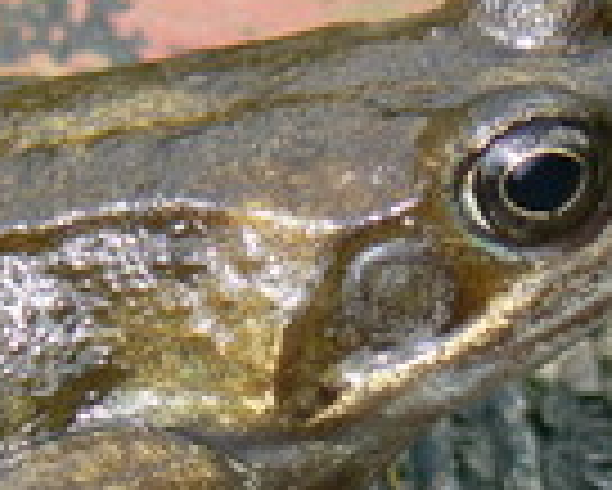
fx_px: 25775
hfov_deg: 1.4
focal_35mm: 1422
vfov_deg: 1.1
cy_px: 420
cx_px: 50
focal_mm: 72
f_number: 5.6
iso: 80
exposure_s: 1/200
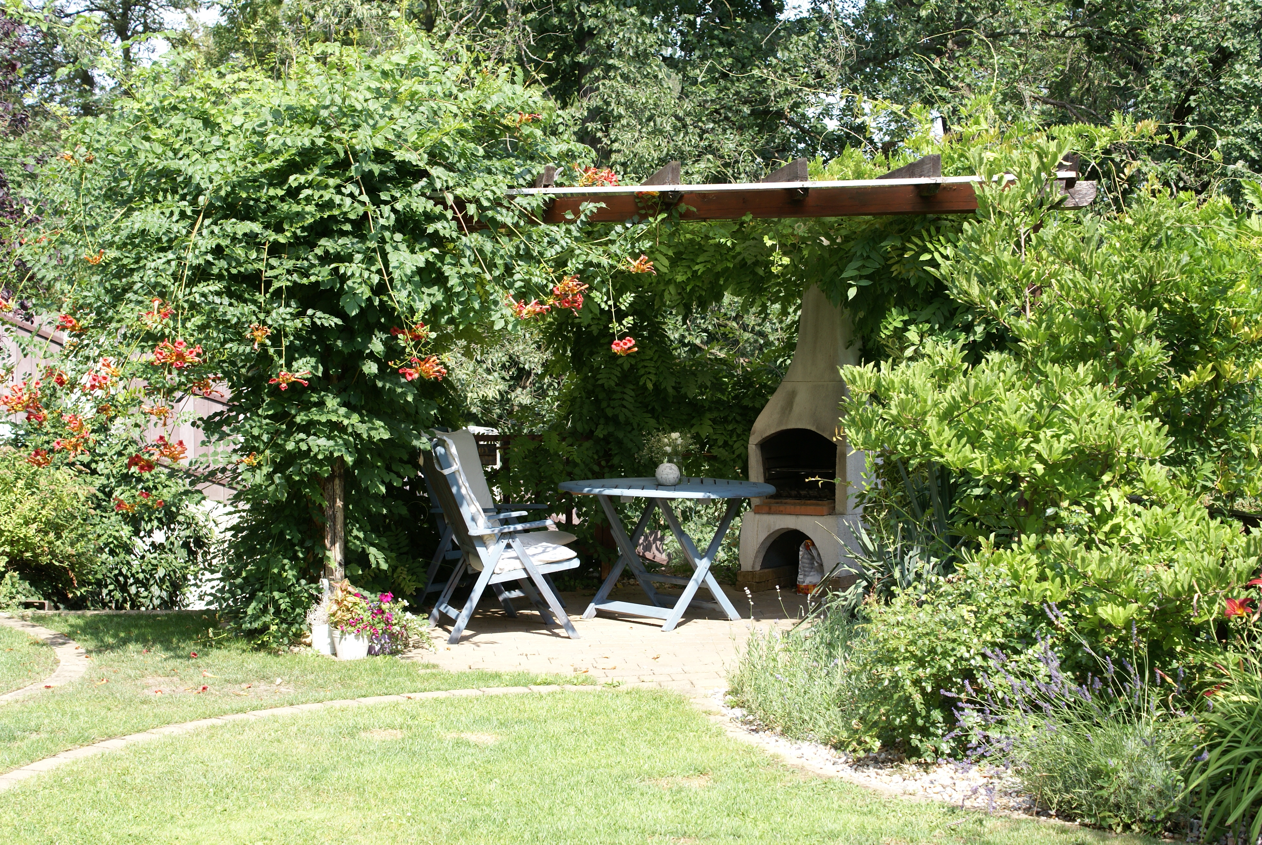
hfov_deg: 37.8
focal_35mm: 52
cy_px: 422
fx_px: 1843
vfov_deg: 25.8
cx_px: 631
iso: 100
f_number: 5.6
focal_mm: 35
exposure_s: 1/160
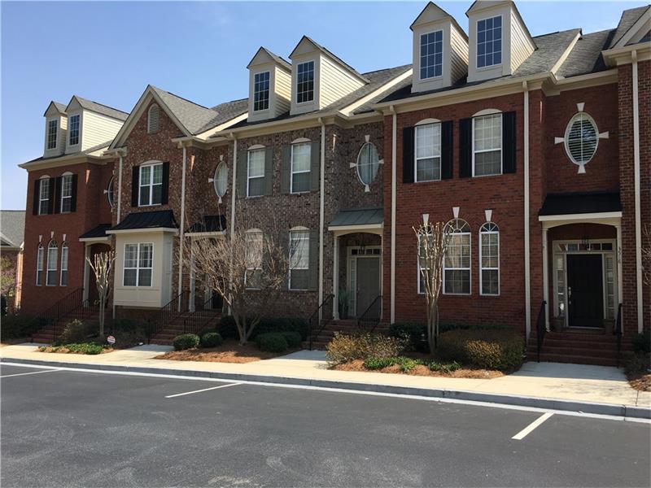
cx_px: 326
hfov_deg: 61.7
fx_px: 545
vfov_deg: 48.2
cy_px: 244
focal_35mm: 29
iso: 25
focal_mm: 4.15
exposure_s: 1/1183
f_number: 2.2
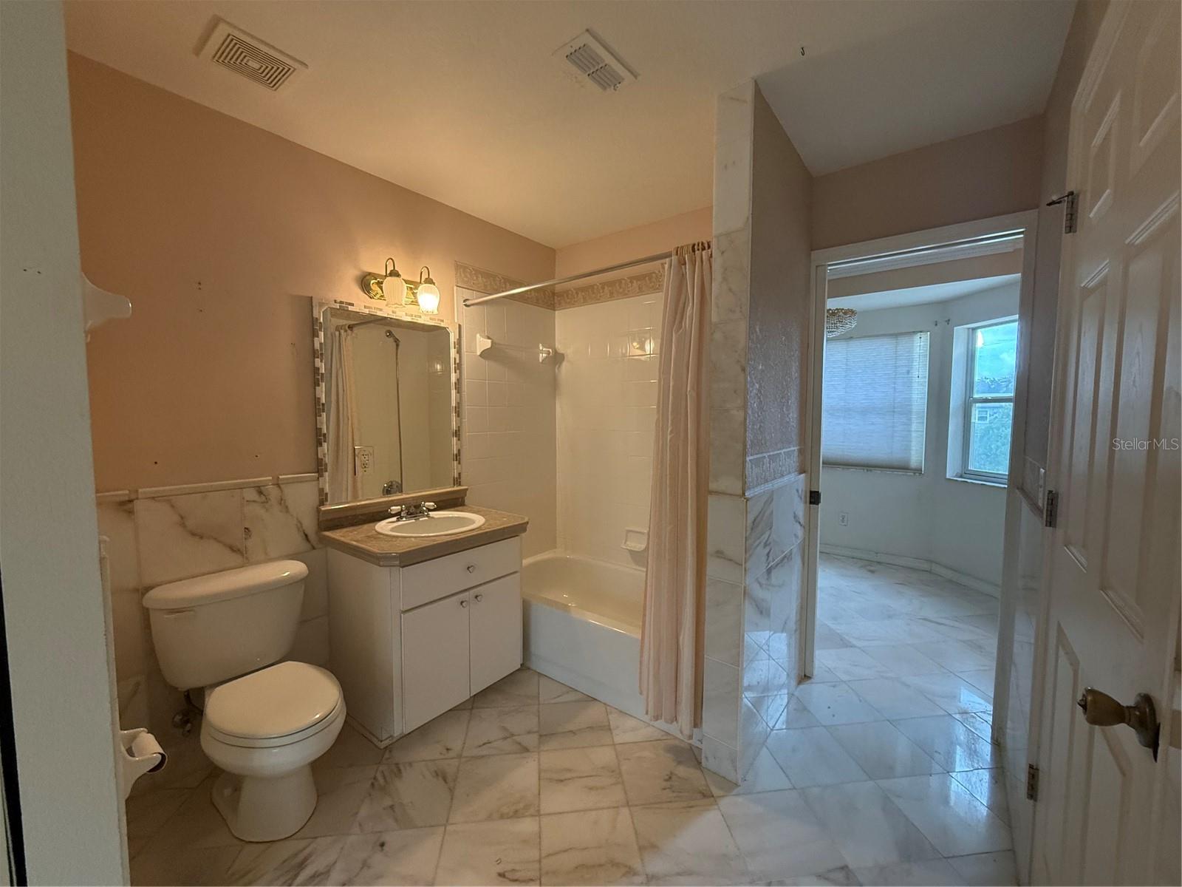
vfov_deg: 85.7
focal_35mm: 14
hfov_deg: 102.1
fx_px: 478
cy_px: 444
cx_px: 591
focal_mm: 2.22
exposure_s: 1/120
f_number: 2.2
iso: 400
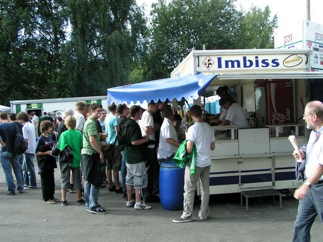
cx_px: 162
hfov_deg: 49.0
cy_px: 121
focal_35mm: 38
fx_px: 355
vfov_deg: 37.7
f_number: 5
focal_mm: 5.8
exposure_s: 1/160
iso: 50
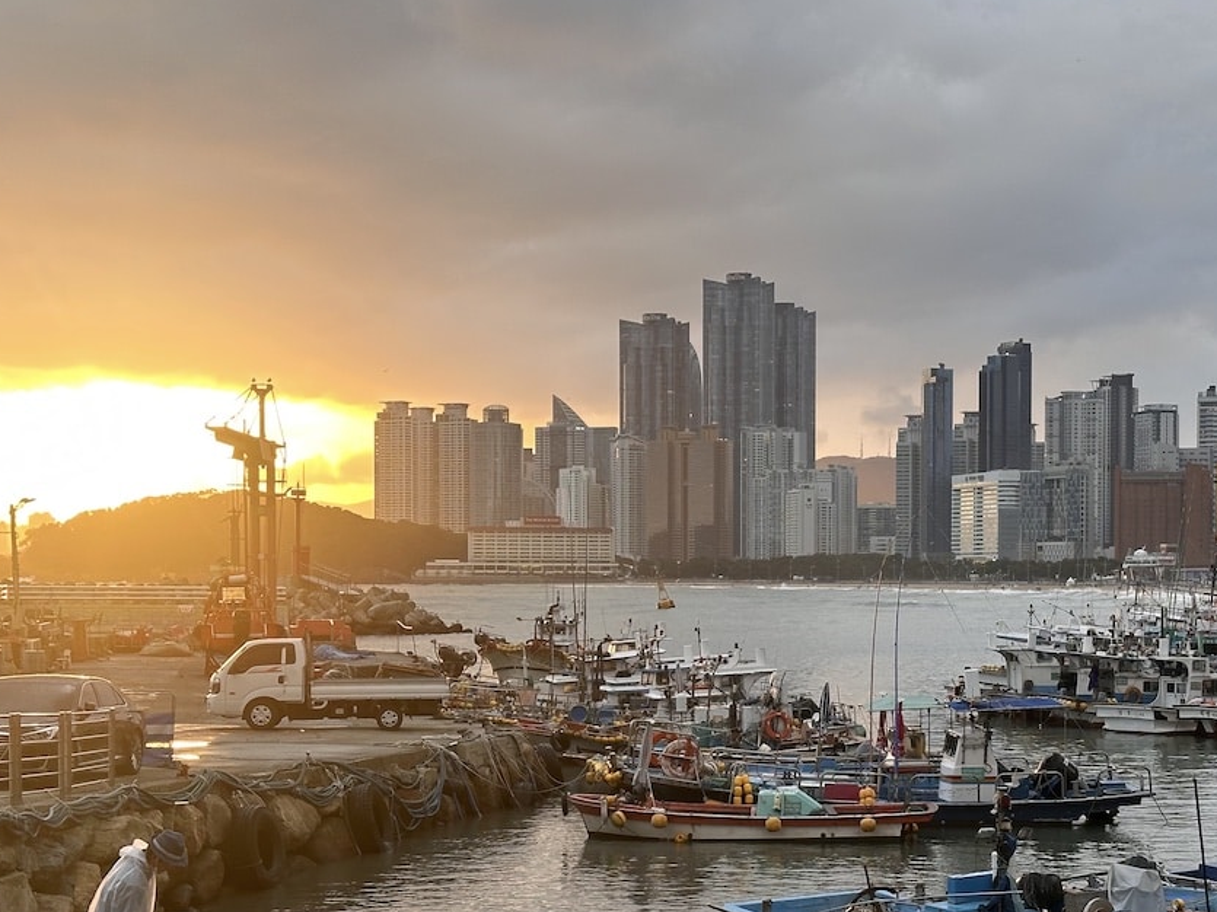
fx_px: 2425
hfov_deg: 28.0
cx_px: 829
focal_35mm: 69
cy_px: 625
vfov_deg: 21.2
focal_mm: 6.86
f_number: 1.78
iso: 50
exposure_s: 1/121
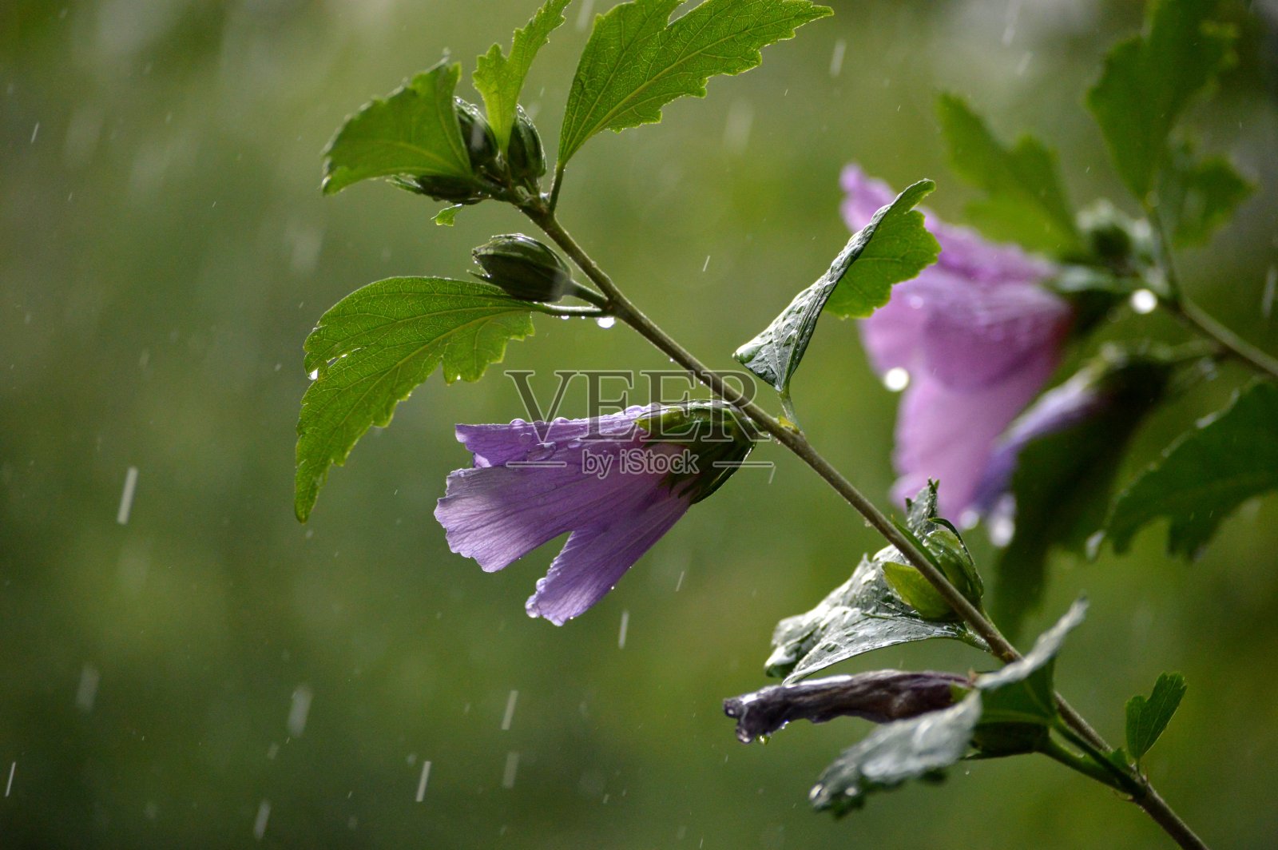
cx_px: 639
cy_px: 425
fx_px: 5853
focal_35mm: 165
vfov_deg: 8.3
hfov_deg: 12.5
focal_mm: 110
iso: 2000
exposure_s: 1/500
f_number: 4.5
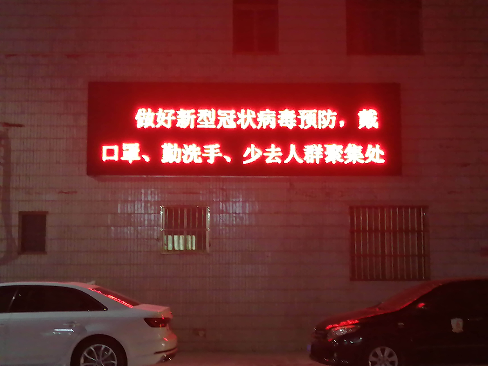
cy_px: 183
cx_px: 244
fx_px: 761
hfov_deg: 35.5
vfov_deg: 27.0
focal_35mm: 54
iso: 250
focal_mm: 3.62
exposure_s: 1/30
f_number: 1.8
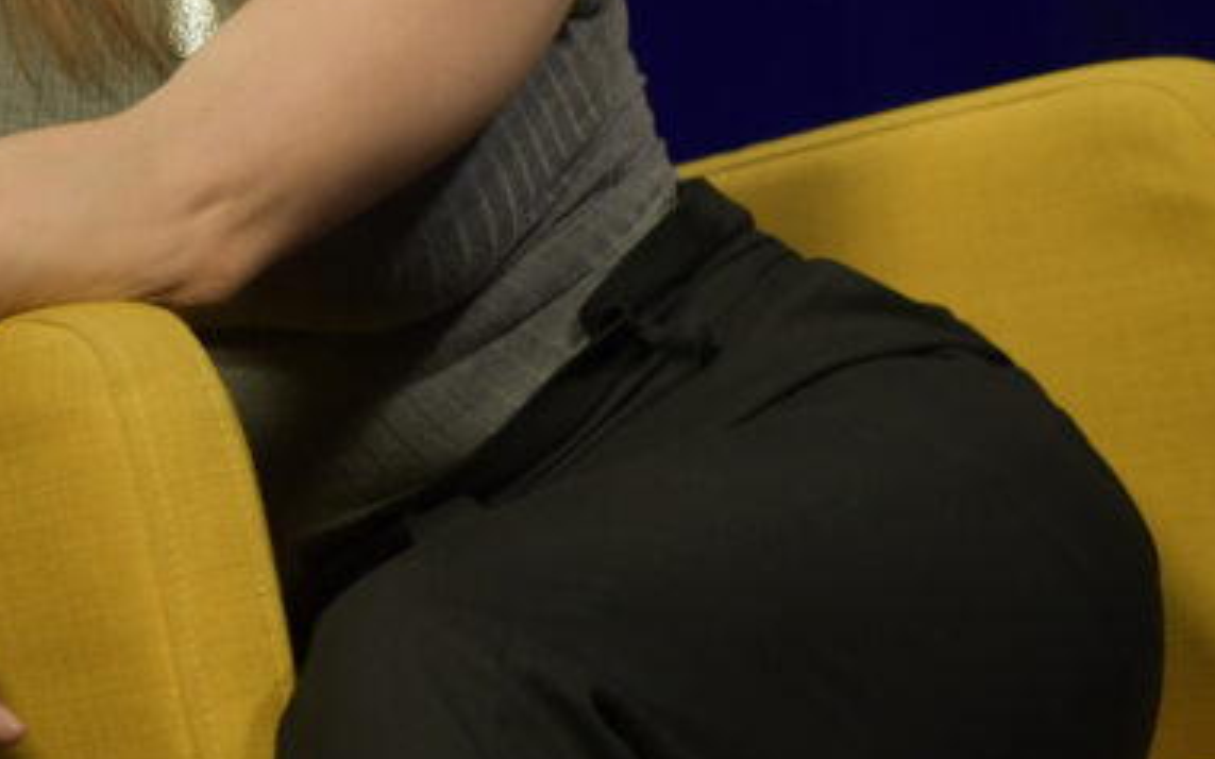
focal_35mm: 170
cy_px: -26
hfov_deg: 12.2
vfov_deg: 7.7
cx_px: -35
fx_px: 5628
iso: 1250
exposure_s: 1/250
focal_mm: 62
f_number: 4
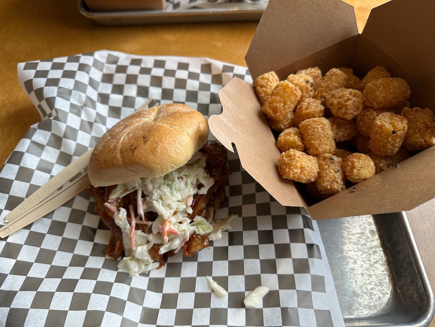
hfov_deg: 71.6
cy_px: 164
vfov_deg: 56.8
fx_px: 302
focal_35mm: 24
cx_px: 218
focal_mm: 6.86
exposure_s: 1/334
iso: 80
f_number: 1.78
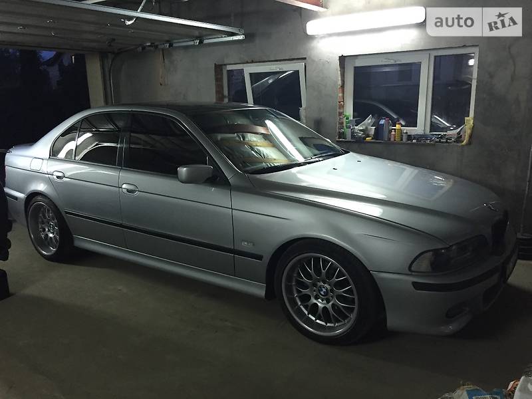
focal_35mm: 29
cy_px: 200
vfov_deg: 48.2
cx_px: 266
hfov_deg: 61.7
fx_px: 446
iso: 200
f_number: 2.2
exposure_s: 1/33
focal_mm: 4.2
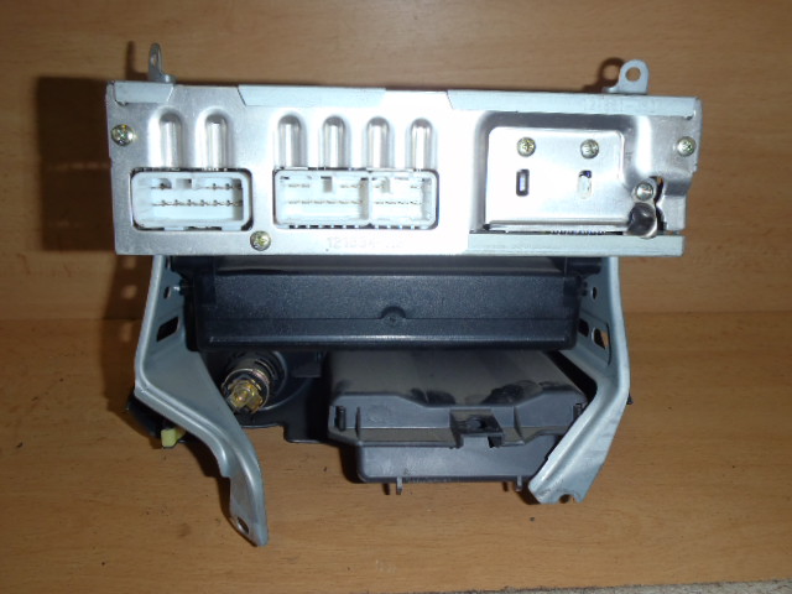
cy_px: 297
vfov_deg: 49.7
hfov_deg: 63.4
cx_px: 396
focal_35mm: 28
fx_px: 641
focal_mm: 5
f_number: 3.9
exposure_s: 1/30
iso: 100
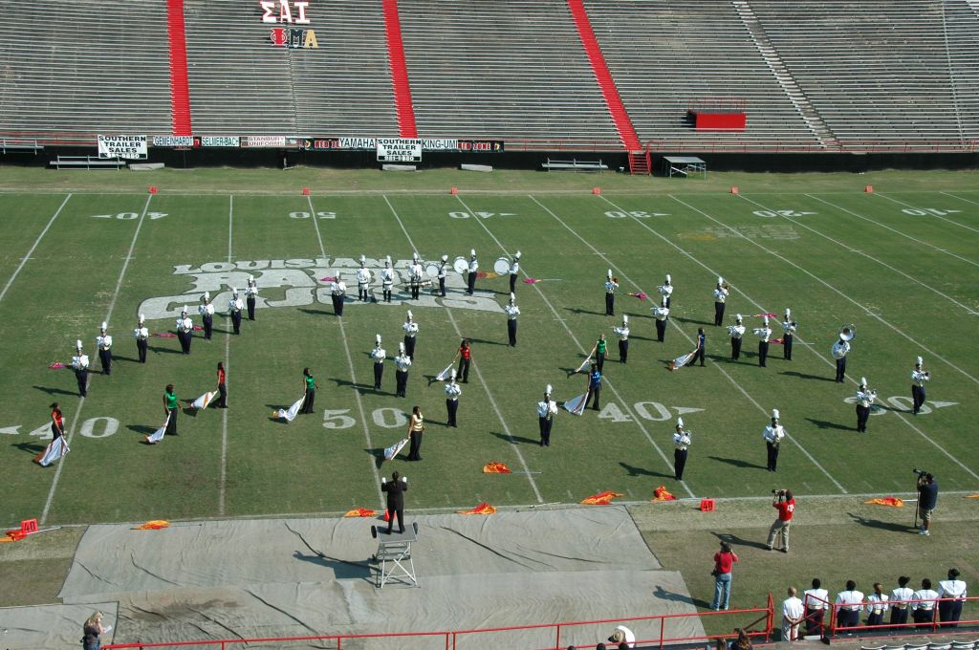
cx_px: 490
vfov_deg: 26.4
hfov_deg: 38.9
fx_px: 1385
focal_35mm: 51
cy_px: 325
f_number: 10
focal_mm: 34
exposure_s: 1/320
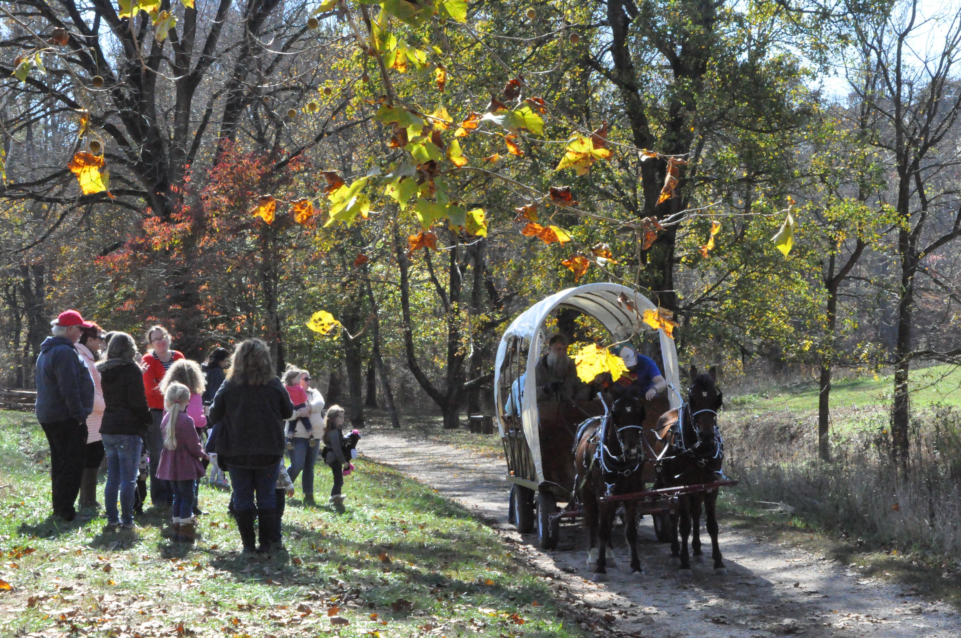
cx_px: 480
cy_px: 319
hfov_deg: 29.9
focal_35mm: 68
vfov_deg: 20.1
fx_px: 1800
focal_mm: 45
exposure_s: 1/640
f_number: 25
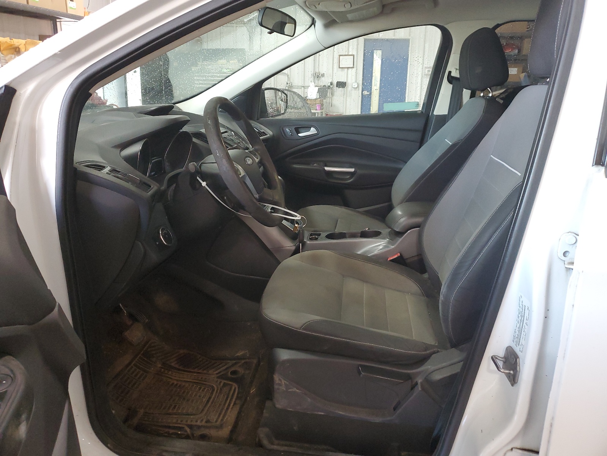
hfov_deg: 67.3
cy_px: 228
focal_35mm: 26
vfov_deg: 53.1
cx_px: 304
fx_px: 456
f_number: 1.5
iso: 255
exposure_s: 1/60.2
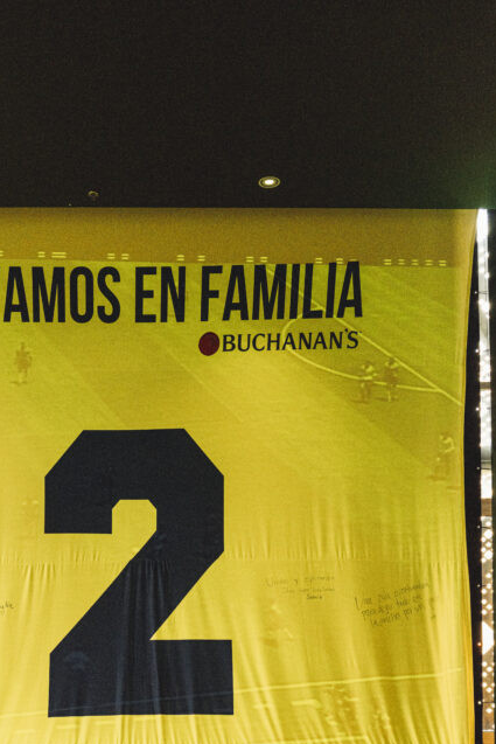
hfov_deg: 29.5
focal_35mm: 45
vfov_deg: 42.4
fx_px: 929
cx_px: 136
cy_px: 551
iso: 1600
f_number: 7.1
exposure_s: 1/250
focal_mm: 28
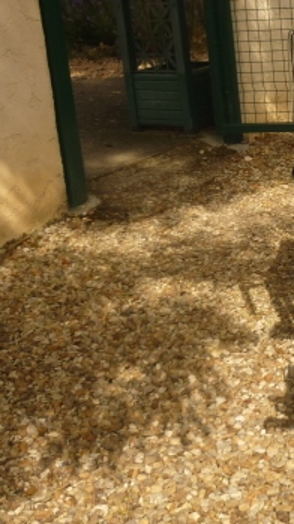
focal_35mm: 66
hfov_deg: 17.4
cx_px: 356
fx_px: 916
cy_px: 204
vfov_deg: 31.8
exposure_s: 1/125
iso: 80
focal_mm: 5.5
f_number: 8
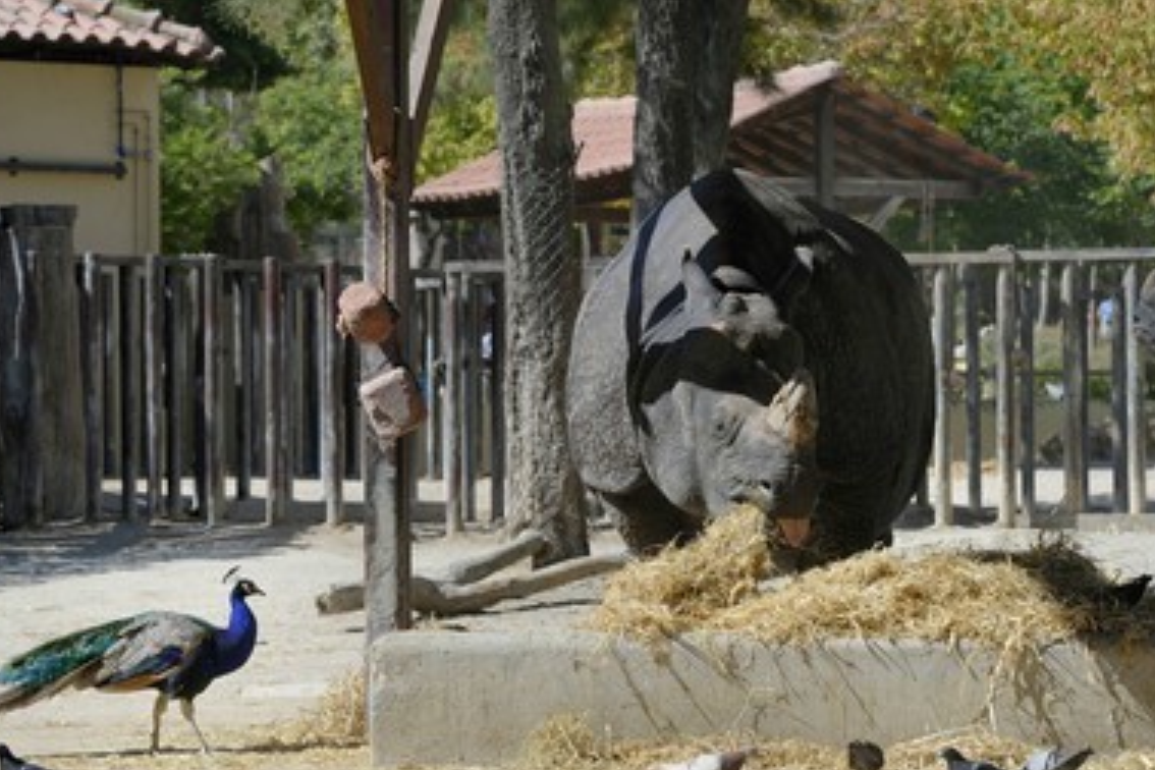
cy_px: 425
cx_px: 550
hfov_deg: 12.8
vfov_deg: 8.5
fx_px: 5165
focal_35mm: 161
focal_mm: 145
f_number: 10
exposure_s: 1/400
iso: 200
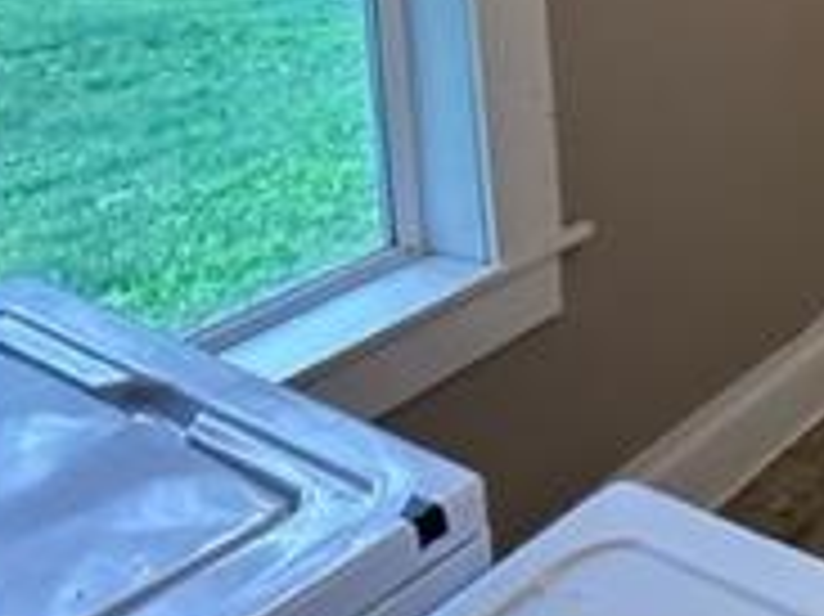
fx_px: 1166
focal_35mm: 49
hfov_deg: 25.9
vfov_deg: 24.6
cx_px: 1301
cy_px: -247
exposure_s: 1/60
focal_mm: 2.22
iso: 200
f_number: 2.2
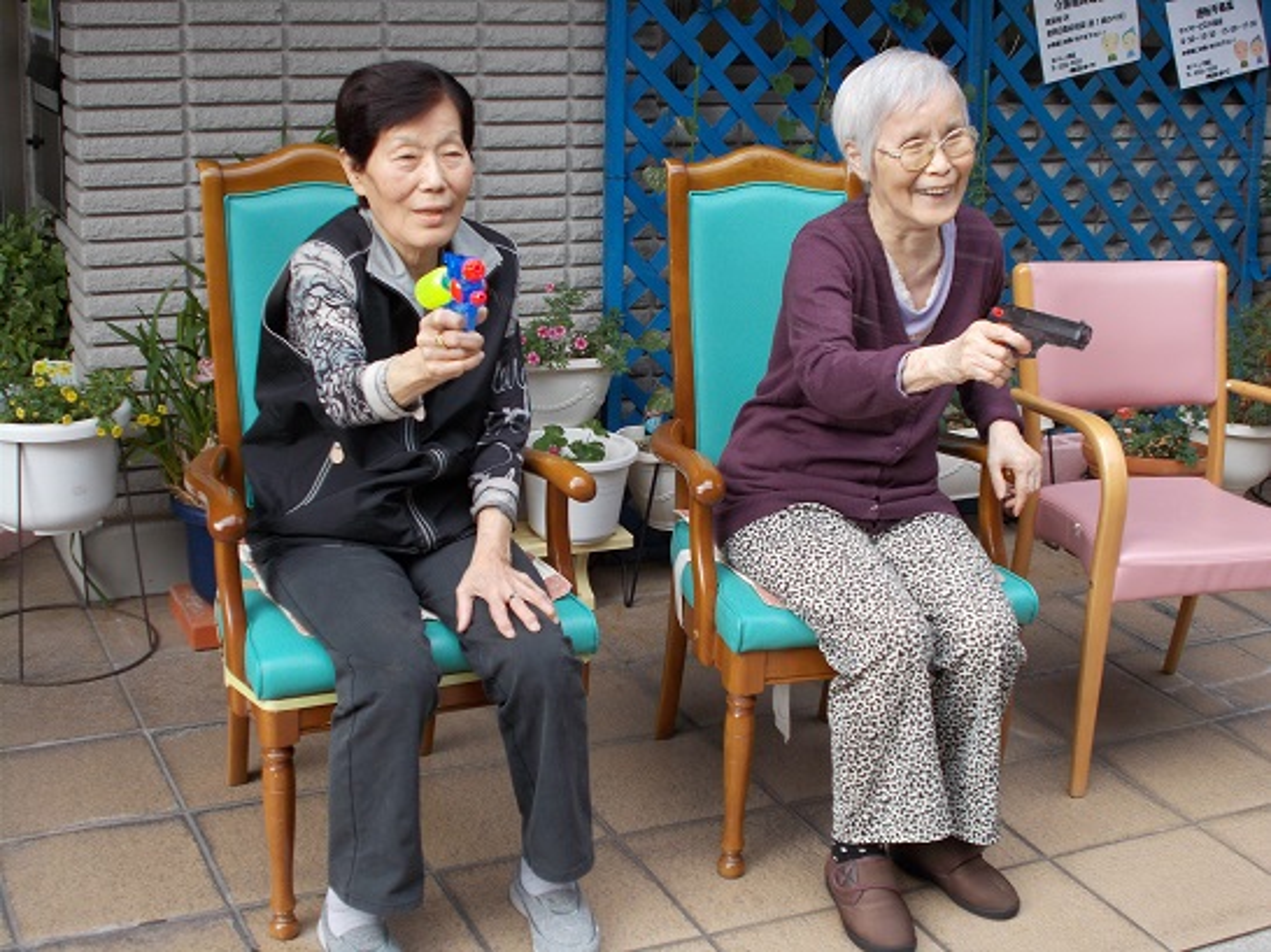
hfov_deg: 38.2
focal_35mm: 50
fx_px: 1835
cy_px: 476
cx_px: 636
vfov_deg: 29.1
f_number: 4.5
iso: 80
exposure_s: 1/40
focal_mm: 9
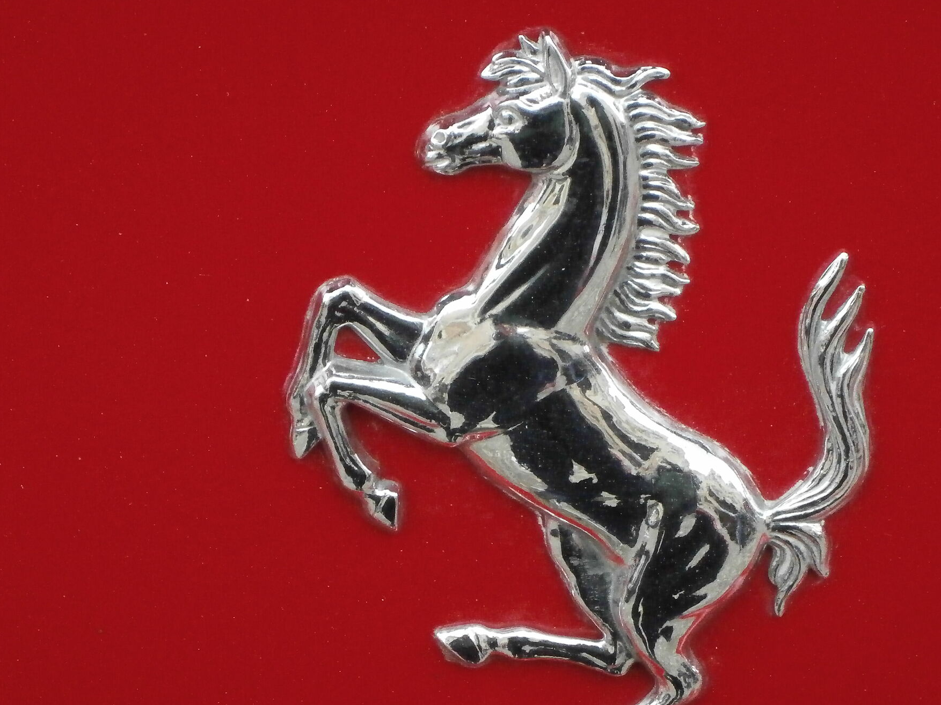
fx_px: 4131
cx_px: 562
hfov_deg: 13.0
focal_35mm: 152
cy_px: 386
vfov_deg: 9.8
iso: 800
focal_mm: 19.6
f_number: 5.8
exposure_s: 1/320
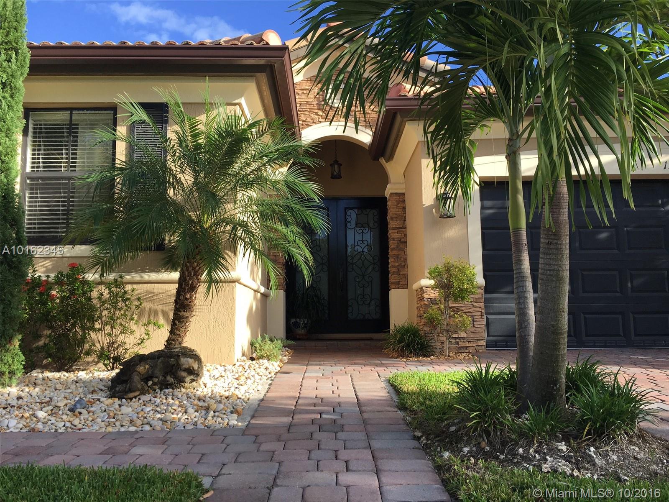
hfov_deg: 61.7
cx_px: 334
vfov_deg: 48.2
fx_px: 560
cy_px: 251
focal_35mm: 29
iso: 25
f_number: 2.2
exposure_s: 1/630
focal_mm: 4.15
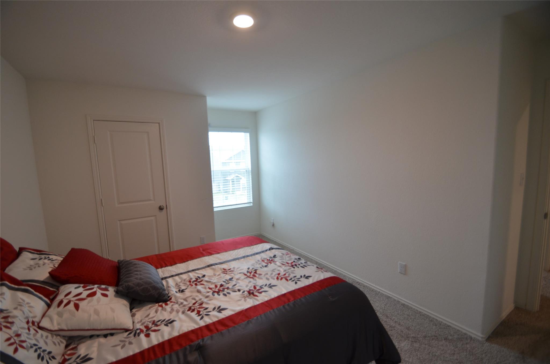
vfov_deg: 77.1
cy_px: 182
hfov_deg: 100.5
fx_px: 229
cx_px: 275
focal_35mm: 15
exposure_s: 1/60
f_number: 4
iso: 400
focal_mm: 10
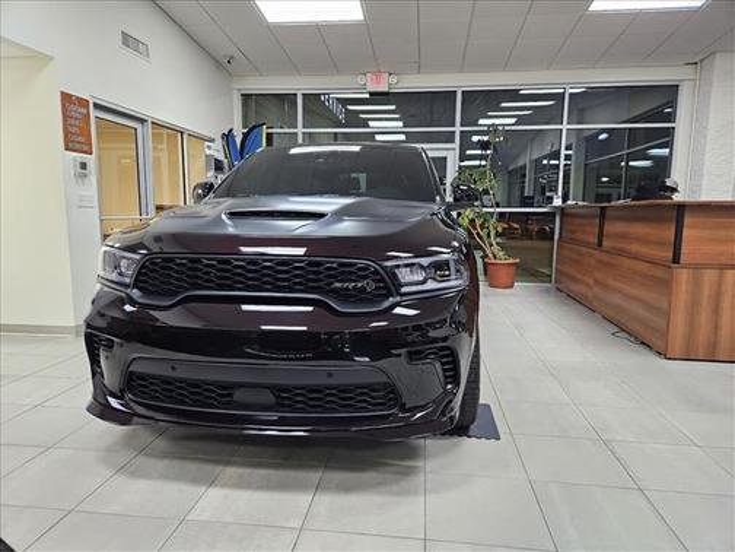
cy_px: 276
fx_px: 488
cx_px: 368
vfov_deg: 58.9
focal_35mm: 23
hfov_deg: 73.9
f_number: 1.8
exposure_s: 1/120
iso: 400
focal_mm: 5.4
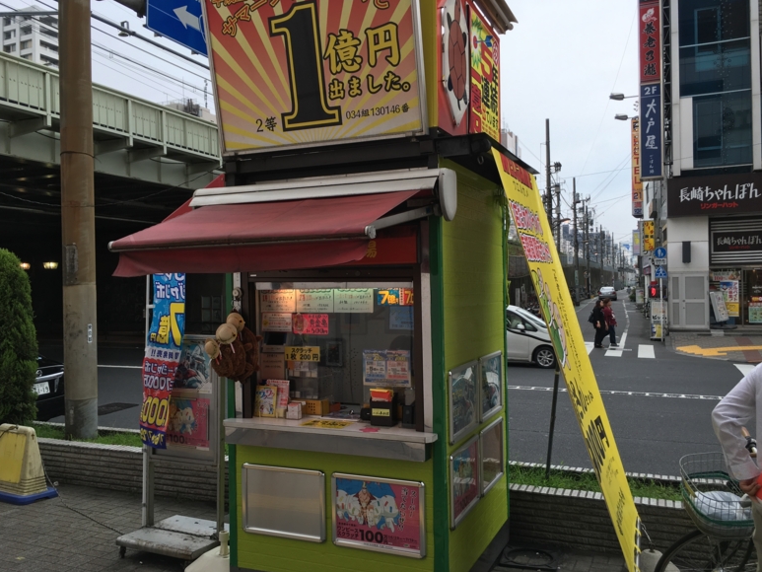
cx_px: 381
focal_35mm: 30
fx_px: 660
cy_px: 290
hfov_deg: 60.0
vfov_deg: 46.8
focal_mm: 4.15
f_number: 2.2
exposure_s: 1/275
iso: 25
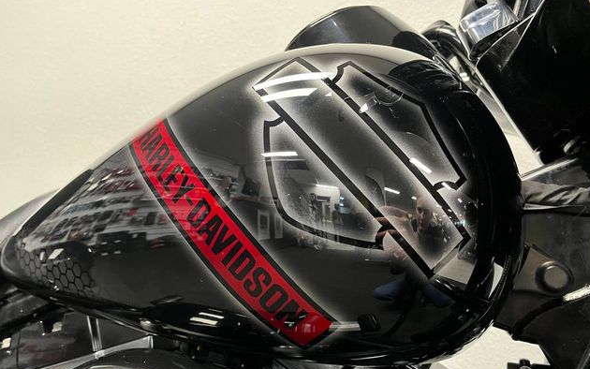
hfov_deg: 66.5
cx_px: 299
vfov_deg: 44.5
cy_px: 200
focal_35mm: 28
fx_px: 450
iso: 400
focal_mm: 5.1
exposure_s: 1/50
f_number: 1.6
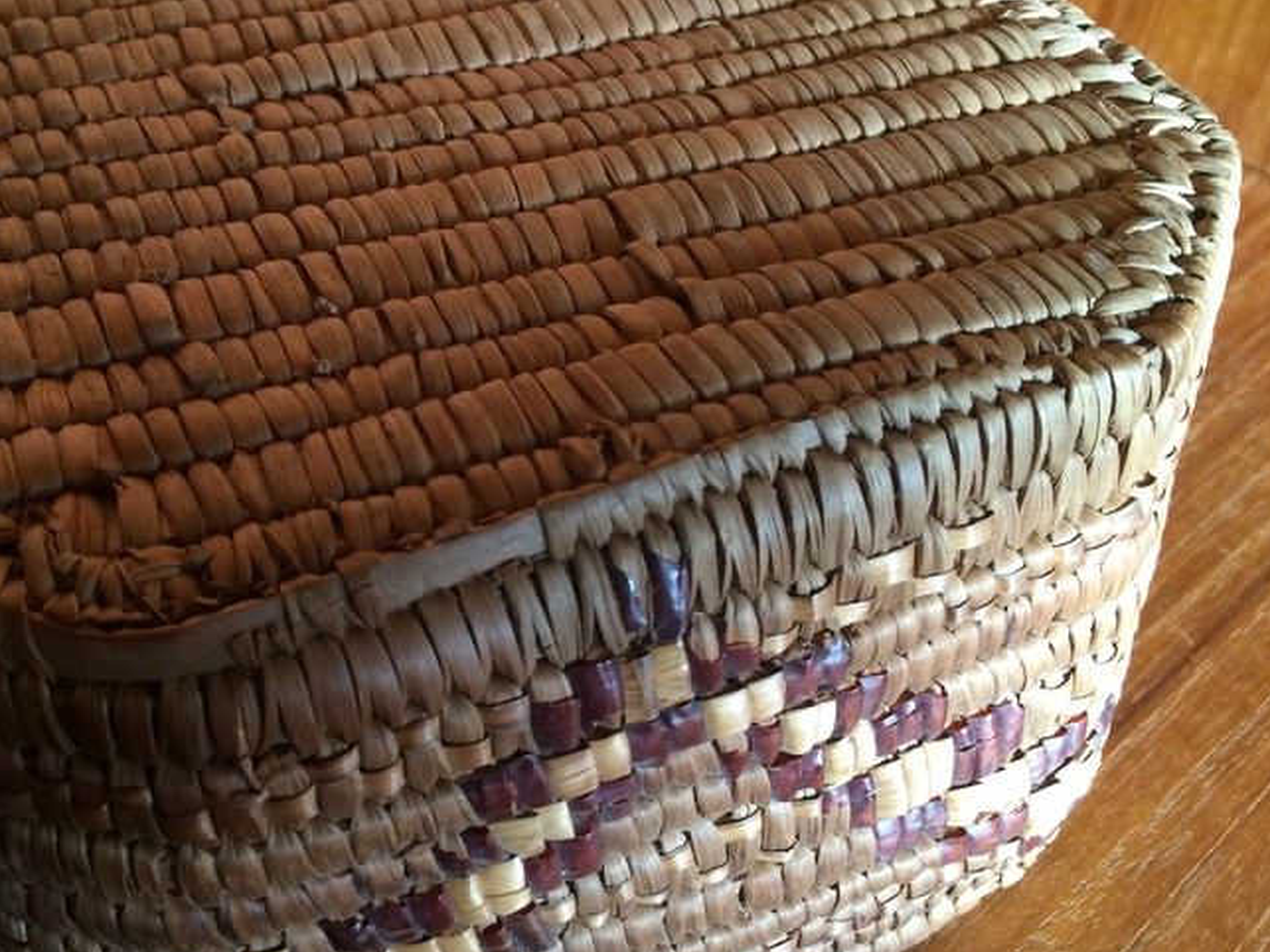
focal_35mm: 42
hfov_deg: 44.2
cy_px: 378
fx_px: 1541
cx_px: 427
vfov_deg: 34.2
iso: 125
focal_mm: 4.12
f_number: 2.2
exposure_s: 1/30
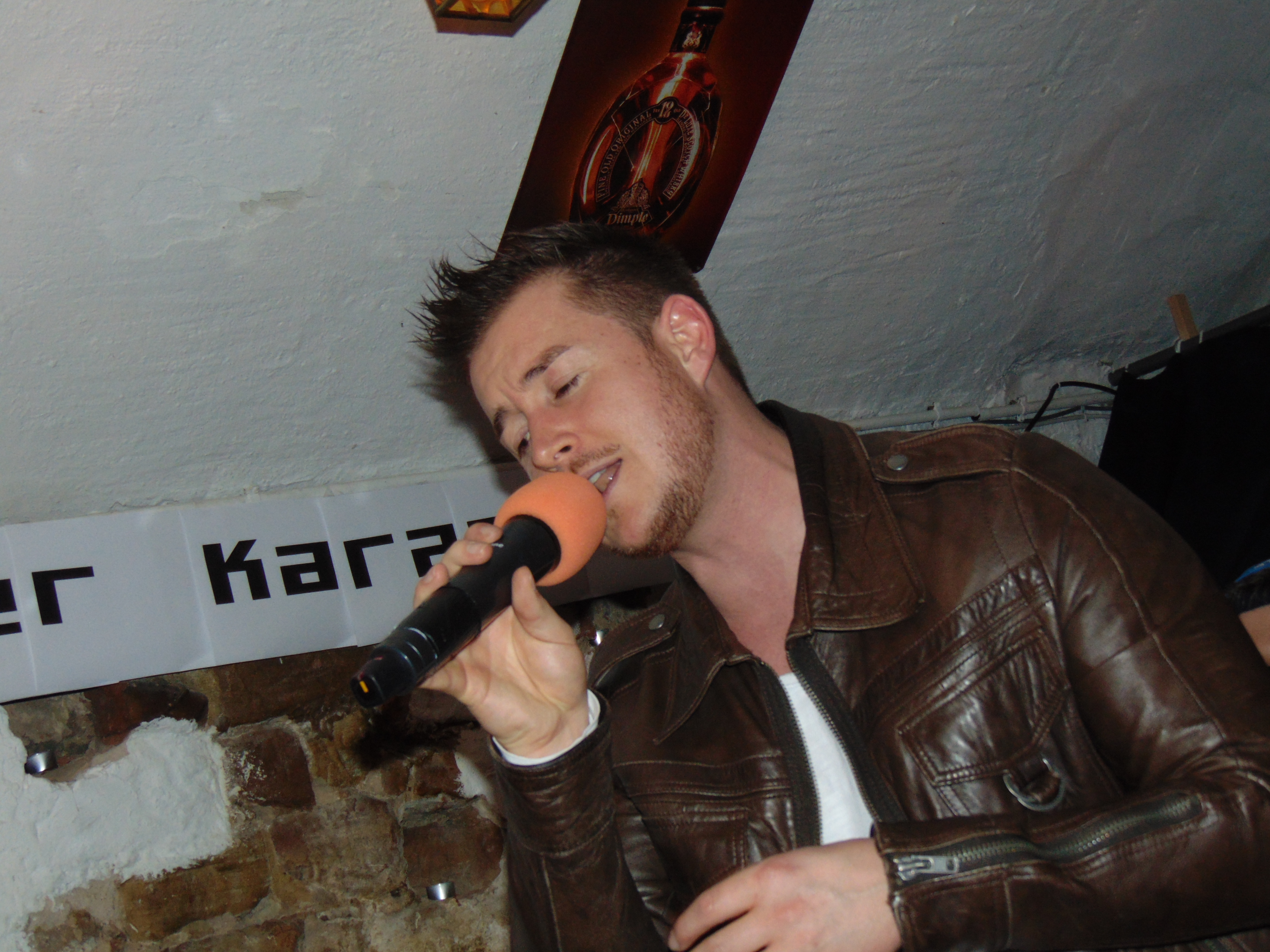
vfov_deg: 24.4
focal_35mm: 60
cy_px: 476
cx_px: 635
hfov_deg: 32.2
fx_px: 2201
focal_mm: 10.8
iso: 500
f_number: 3.6
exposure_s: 1/60
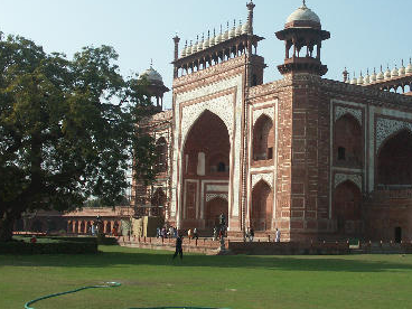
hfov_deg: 34.5
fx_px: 655
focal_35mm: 55
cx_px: 285
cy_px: 139
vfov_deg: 26.5
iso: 100
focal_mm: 9.91
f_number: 7.1
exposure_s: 1/400
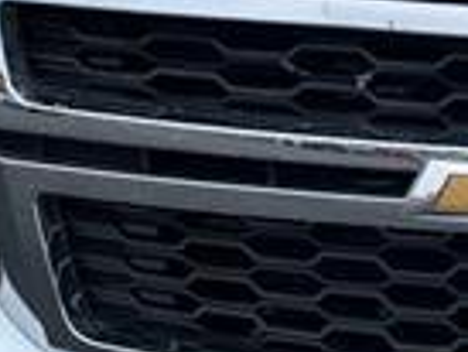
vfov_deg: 13.2
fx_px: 1516
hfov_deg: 17.0
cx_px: 512
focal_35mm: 112
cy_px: 75
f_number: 1.78
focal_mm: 6.86
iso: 80
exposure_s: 1/254
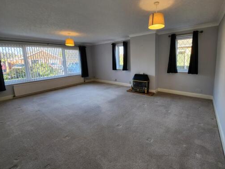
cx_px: 127
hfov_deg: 97.6
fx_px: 98
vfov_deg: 81.3
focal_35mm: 15
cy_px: 73
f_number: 2.2
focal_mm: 1.7
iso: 50
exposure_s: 1/50
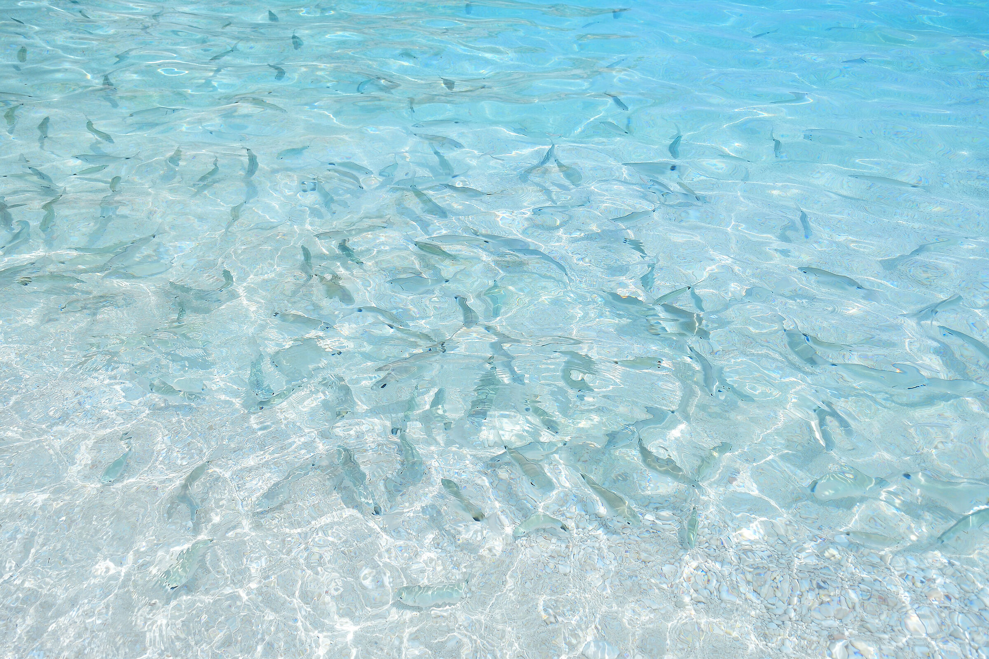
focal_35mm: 36
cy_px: 330
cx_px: 494
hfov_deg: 53.1
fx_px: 989
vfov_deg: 36.9
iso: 100
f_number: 8
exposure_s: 1/500
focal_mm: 24
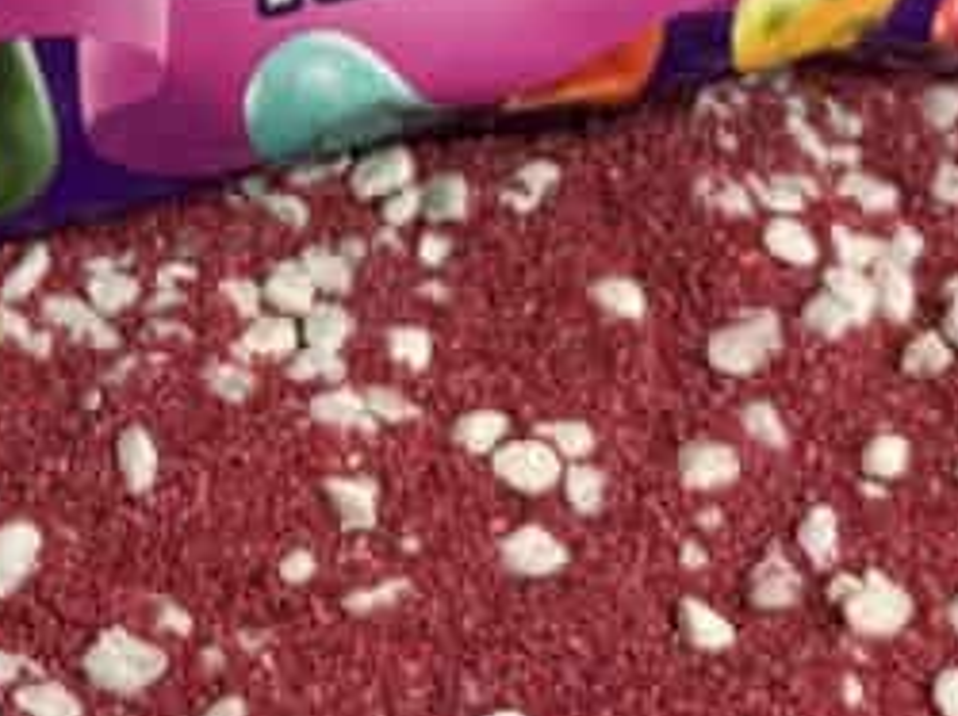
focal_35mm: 197
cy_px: -693
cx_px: -180
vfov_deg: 7.3
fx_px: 5447
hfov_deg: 9.9
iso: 80
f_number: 1.78
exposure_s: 1/50
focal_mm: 6.76
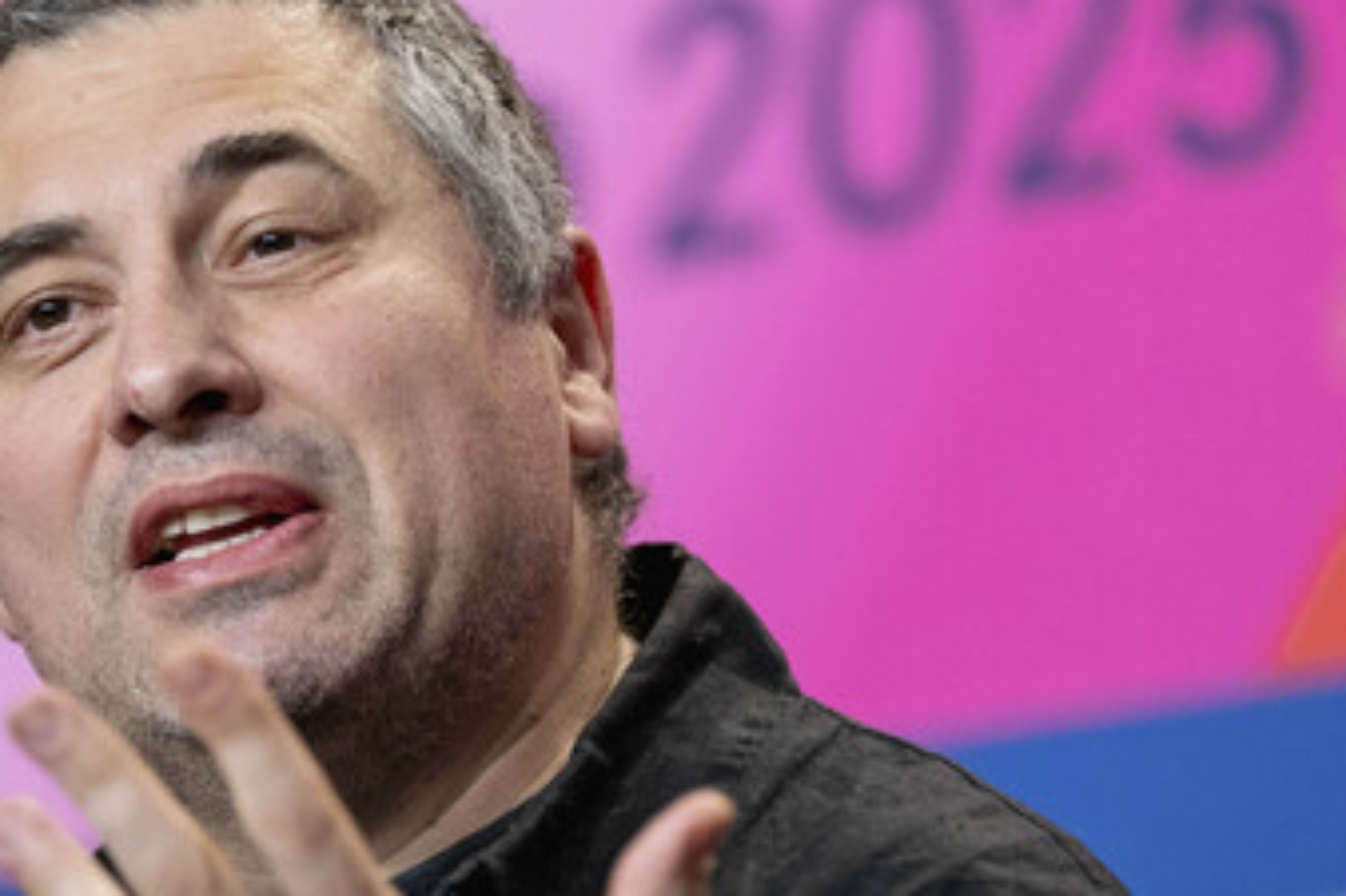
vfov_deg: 5.3
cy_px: 426
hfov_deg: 8.0
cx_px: 615
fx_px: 9679
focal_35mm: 259
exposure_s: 1/340
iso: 2000
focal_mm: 129.2
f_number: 2.8
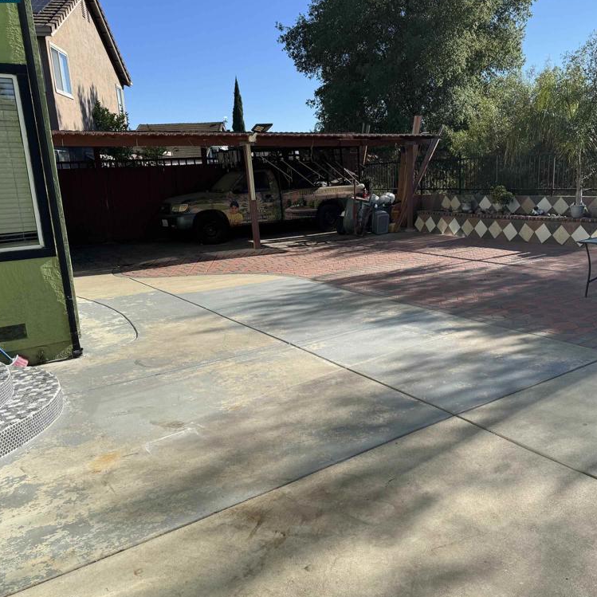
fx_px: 566
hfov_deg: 54.9
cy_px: 296
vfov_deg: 55.6
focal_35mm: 29
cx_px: 375
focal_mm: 6.76
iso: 80
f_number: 1.78
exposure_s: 1/3597
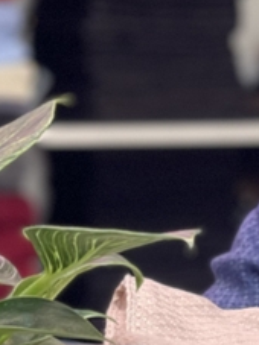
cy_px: 223
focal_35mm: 263
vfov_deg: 7.5
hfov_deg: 5.6
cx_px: 239
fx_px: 2626
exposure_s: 1/50
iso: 125
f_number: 2.2
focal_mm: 7.5
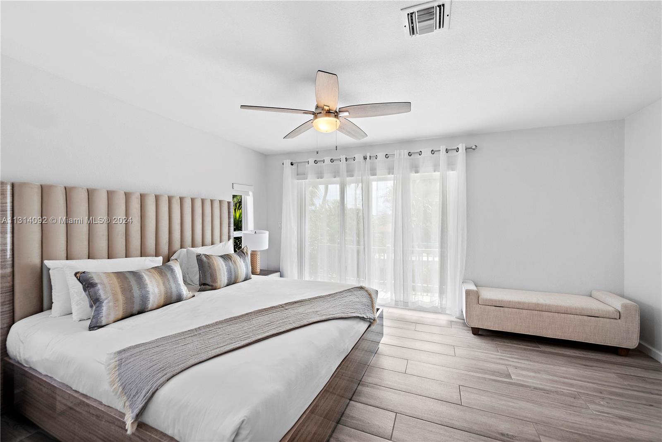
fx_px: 258
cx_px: 331
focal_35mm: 14
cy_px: 221
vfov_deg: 81.3
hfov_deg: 104.2
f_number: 8
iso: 320
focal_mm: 14
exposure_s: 1/30
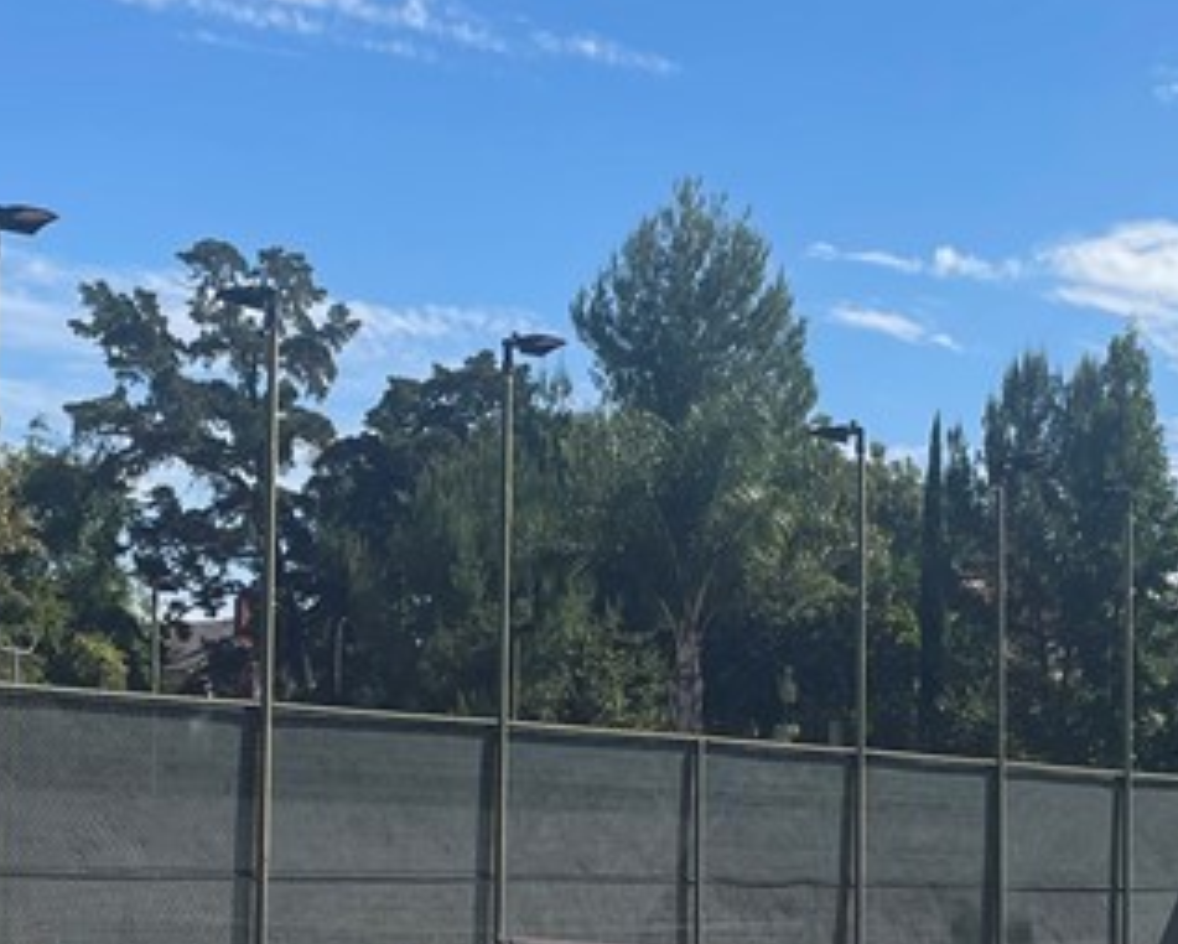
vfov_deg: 18.6
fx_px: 2861
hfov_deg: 23.2
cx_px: 684
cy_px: 706
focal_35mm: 82
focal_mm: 4.2
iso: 32
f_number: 1.6
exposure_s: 1/3300
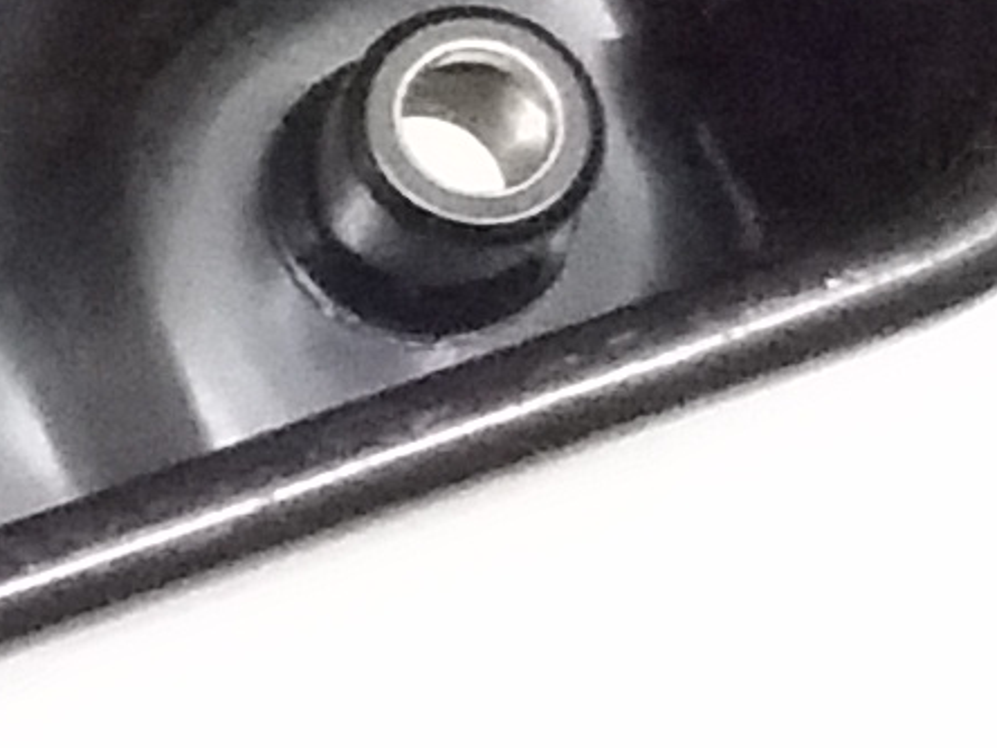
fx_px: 6768
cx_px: -2005
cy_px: -229
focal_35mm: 235
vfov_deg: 6.3
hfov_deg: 7.4
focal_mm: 3.4
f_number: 2.4
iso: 1000
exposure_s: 1/15
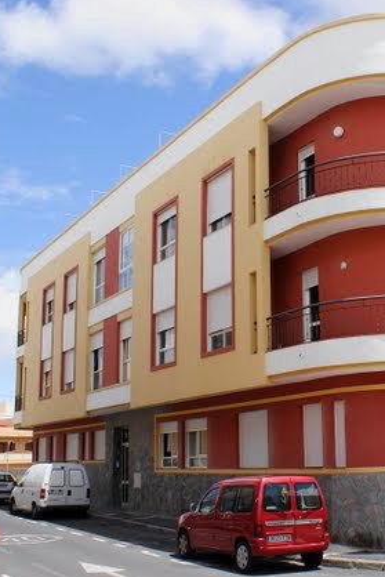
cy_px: 286
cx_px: 363
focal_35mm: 46
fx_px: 737
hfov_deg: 27.9
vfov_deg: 42.7
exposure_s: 1/160
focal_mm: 20
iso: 100
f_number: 10
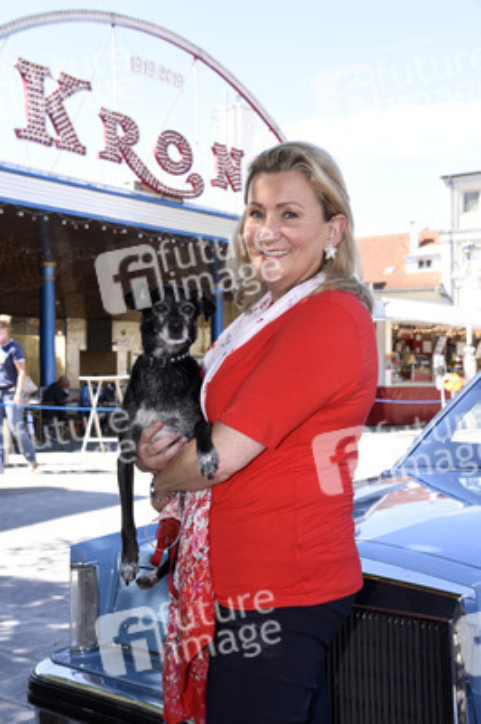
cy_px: 362
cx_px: 240
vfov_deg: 39.6
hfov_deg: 26.9
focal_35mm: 50
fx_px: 1004
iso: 320
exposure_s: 1/100
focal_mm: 50
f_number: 9
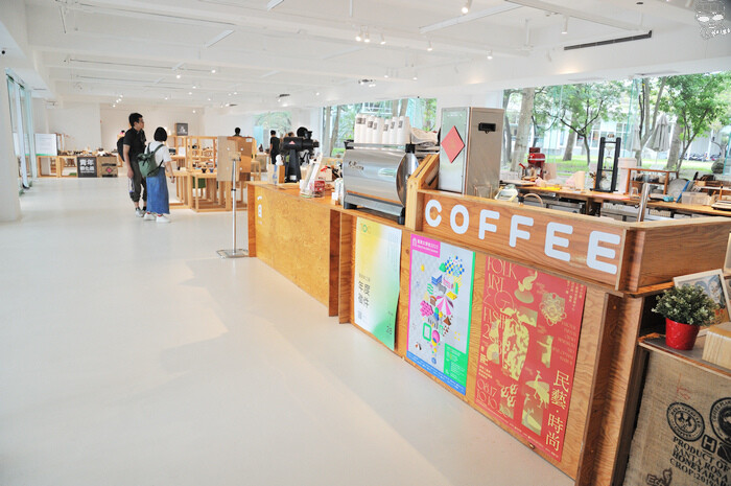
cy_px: 243
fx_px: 487
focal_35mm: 24
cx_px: 366
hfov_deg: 73.8
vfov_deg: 53.0
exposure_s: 1/200
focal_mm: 24
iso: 1600
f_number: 5.6
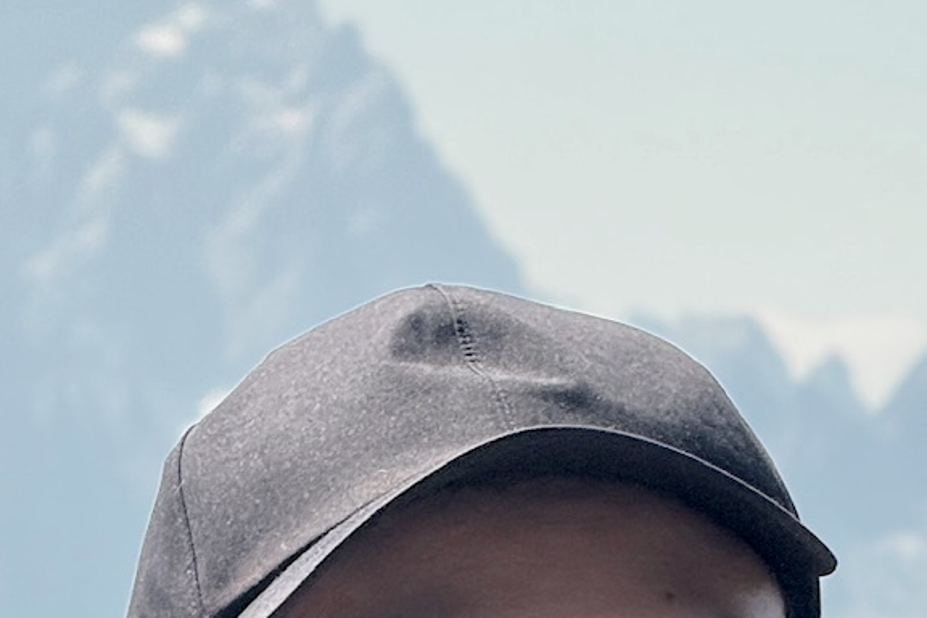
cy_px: 967
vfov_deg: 3.1
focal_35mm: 444
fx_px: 11432
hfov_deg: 4.6
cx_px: 457
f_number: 2.8
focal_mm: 15.66
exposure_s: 1/1818
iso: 50
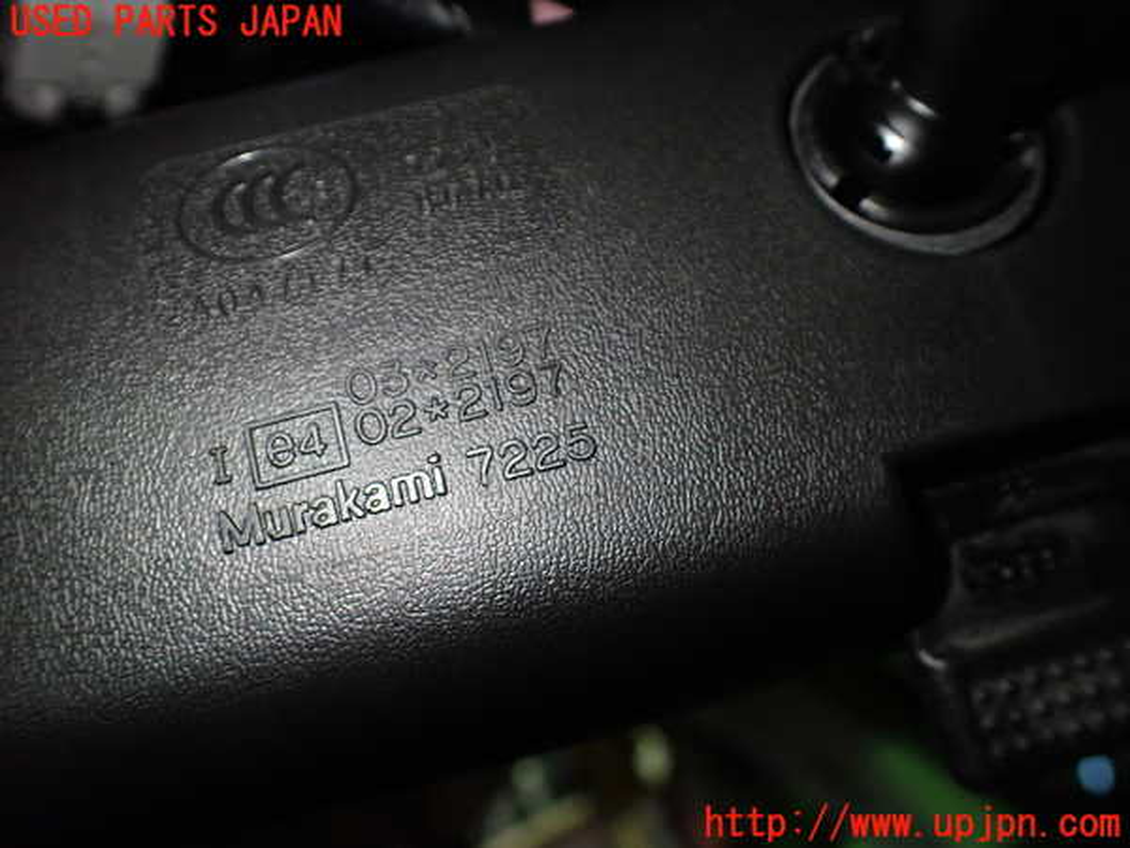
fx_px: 979
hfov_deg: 60.0
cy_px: 424
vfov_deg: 46.8
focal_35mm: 30
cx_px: 565
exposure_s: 1/125
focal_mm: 5.4
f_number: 2.3
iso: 500
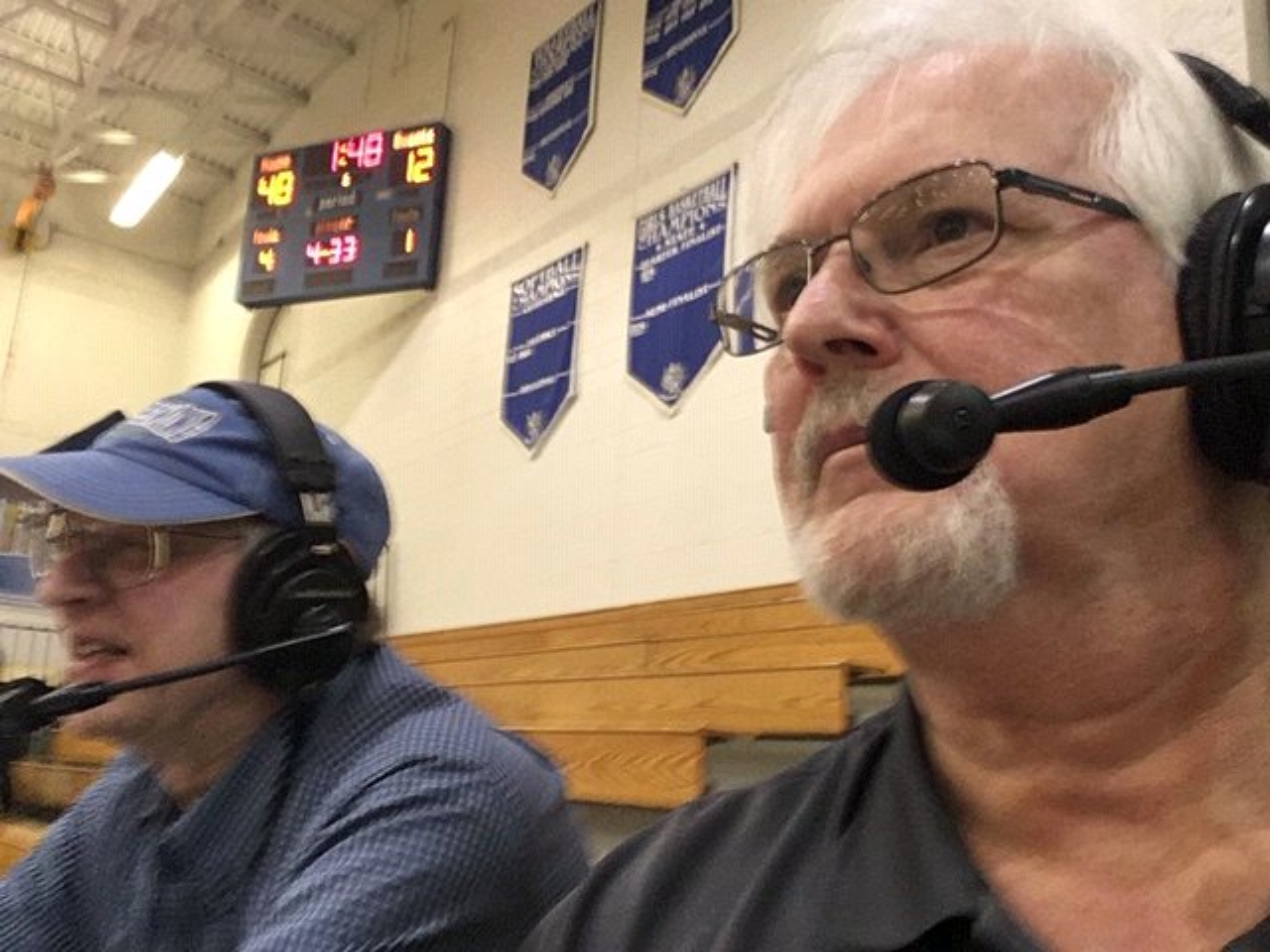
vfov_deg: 45.4
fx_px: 1137
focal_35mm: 31
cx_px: 635
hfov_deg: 58.4
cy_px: 476
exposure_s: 1/30
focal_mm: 2.15
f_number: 2.4
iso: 250
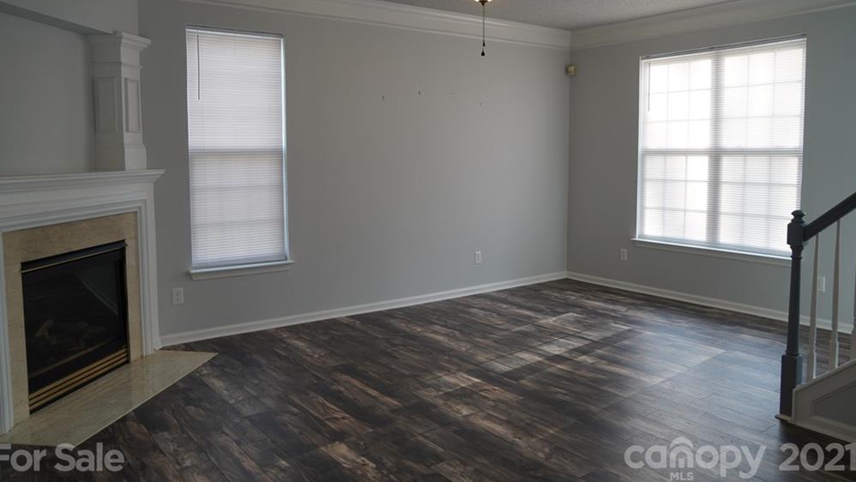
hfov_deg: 66.1
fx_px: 658
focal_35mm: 29
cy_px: 204
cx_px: 425
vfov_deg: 40.1
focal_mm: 18
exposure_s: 1/60
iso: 200
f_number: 4
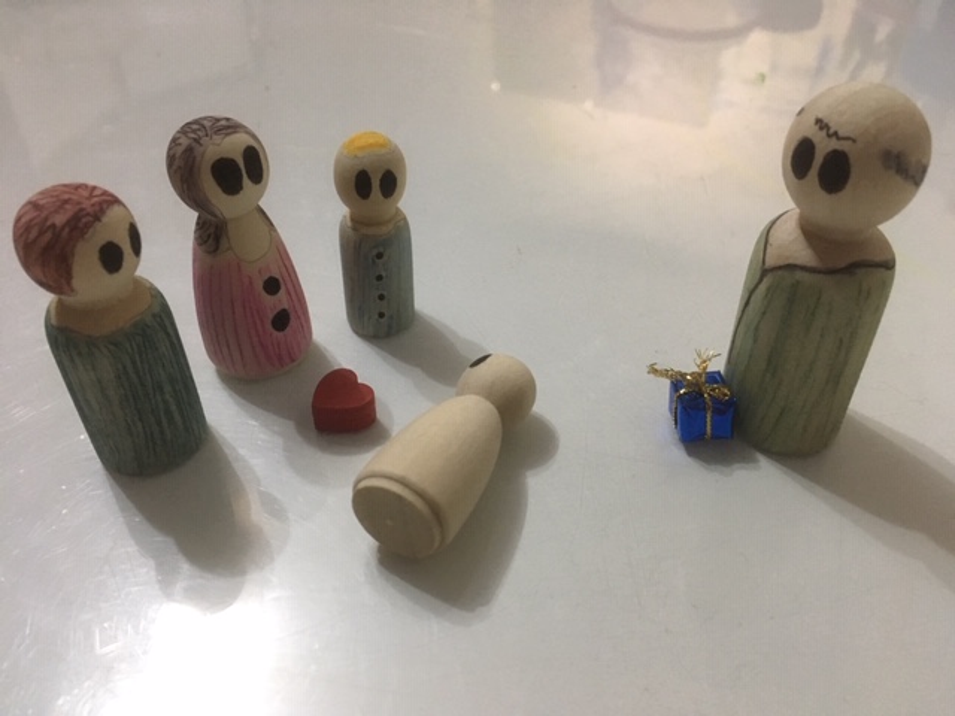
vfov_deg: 48.2
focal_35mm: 29
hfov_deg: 61.7
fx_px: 800
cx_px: 478
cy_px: 358
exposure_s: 1/33
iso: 250
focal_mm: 4.15
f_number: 2.2
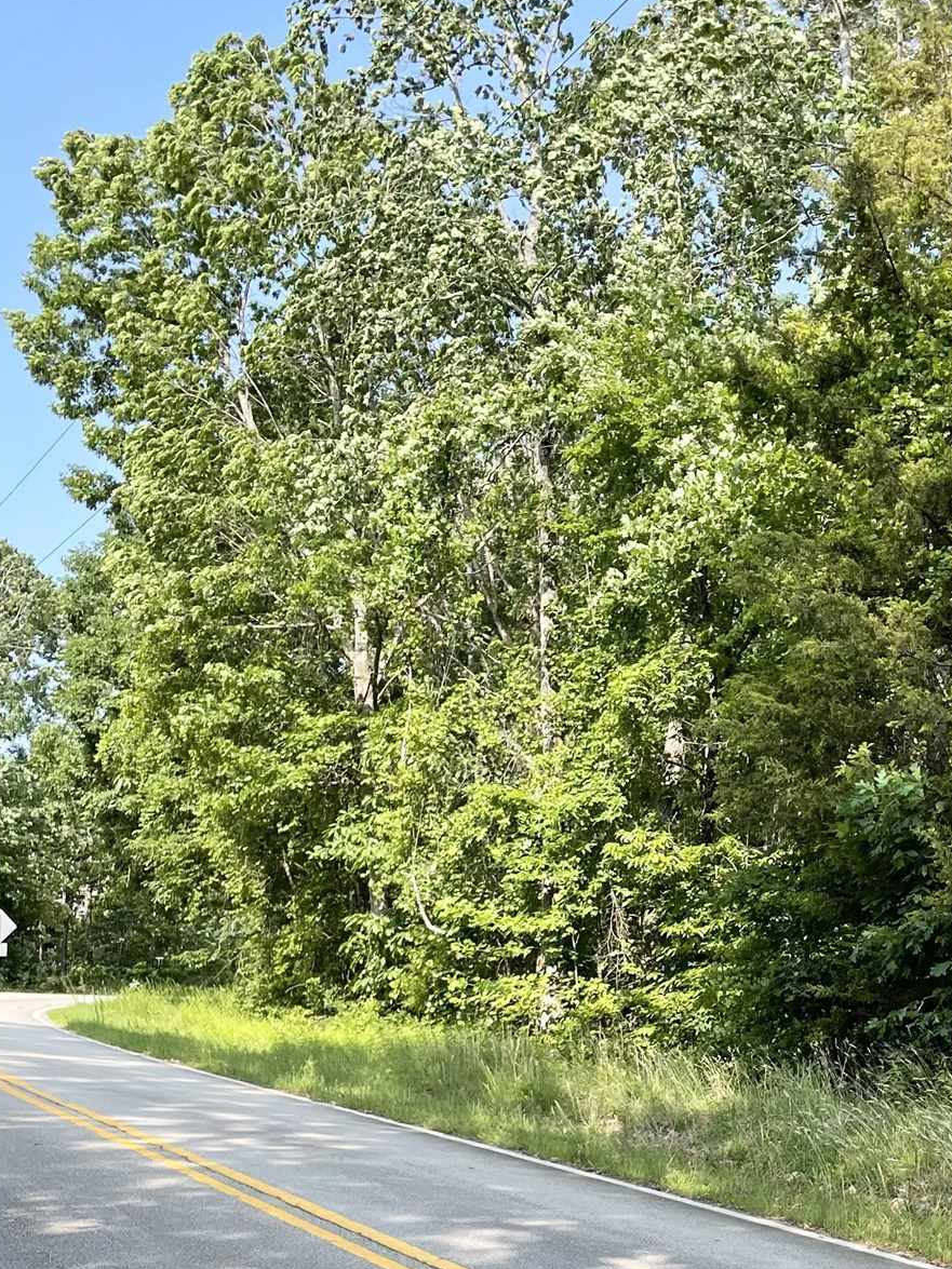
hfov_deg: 28.0
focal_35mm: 51
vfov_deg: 36.6
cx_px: 752
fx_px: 1870
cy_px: 960
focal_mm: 4.2
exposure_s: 1/861
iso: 32
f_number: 1.6
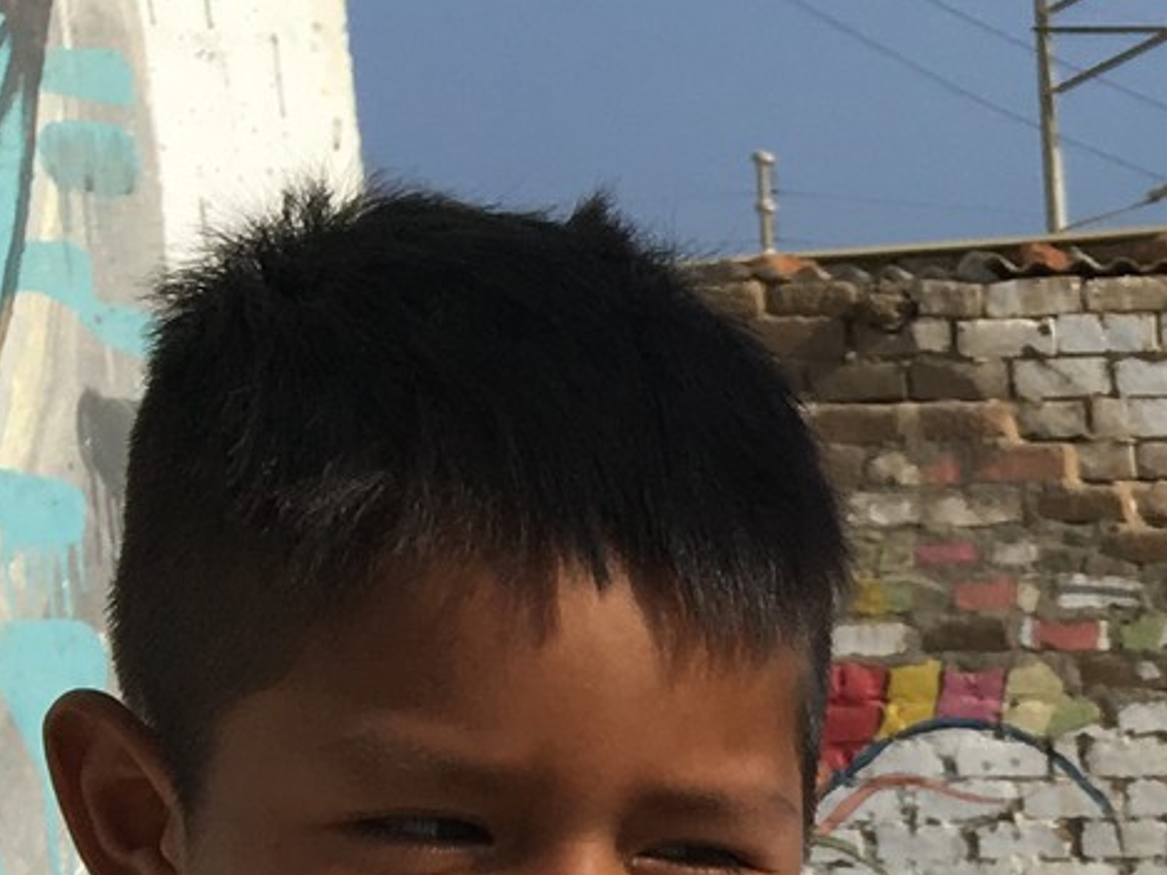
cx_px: 2097
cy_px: 1762
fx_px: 4180
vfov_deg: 10.9
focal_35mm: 124
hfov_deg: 14.1
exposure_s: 1/2747
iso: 25
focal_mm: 4.15
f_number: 2.2
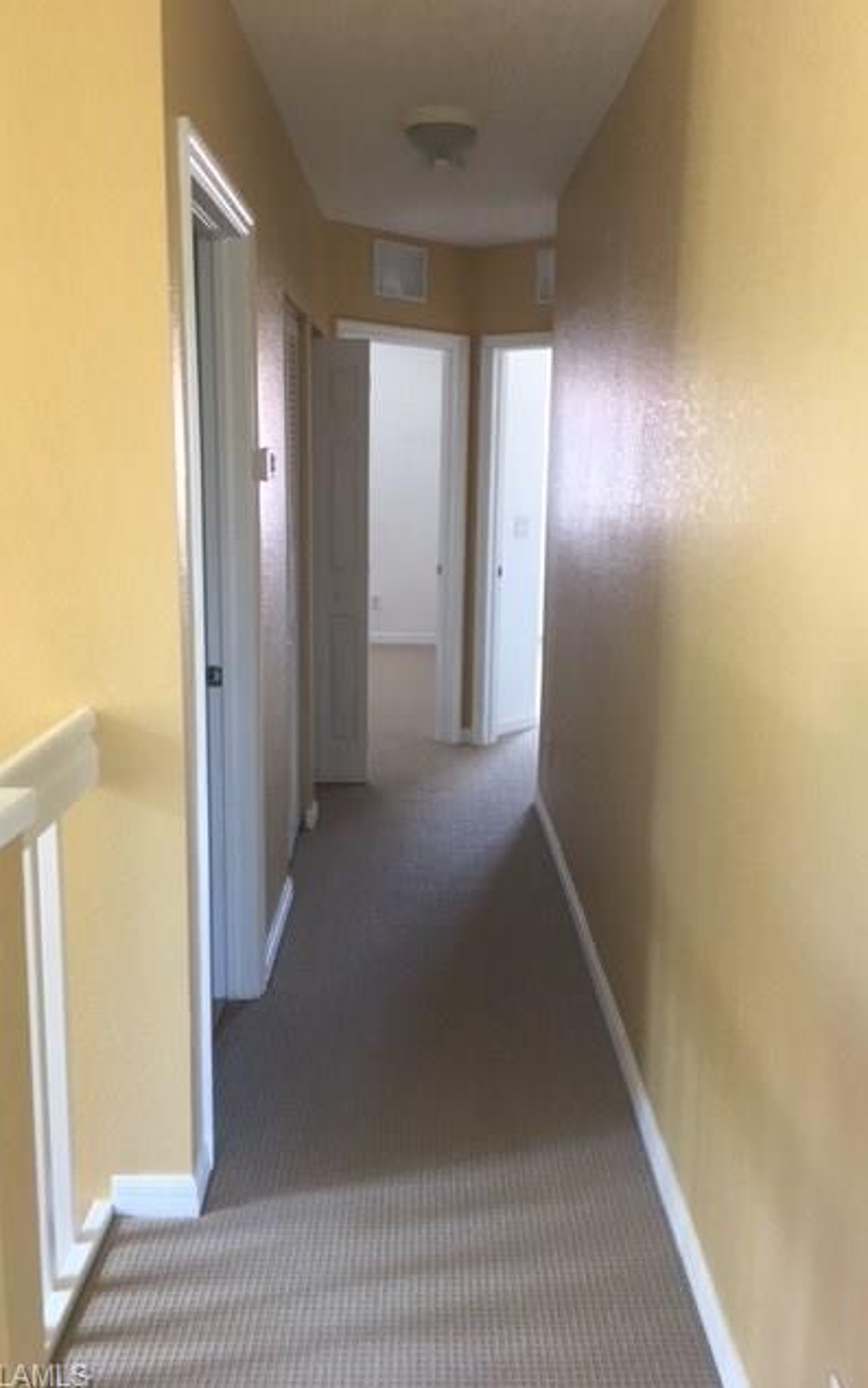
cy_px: 697
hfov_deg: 40.6
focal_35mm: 31
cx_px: 453
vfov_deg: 61.2
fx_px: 1173
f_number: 2.2
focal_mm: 4.15
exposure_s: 1/15
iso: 40
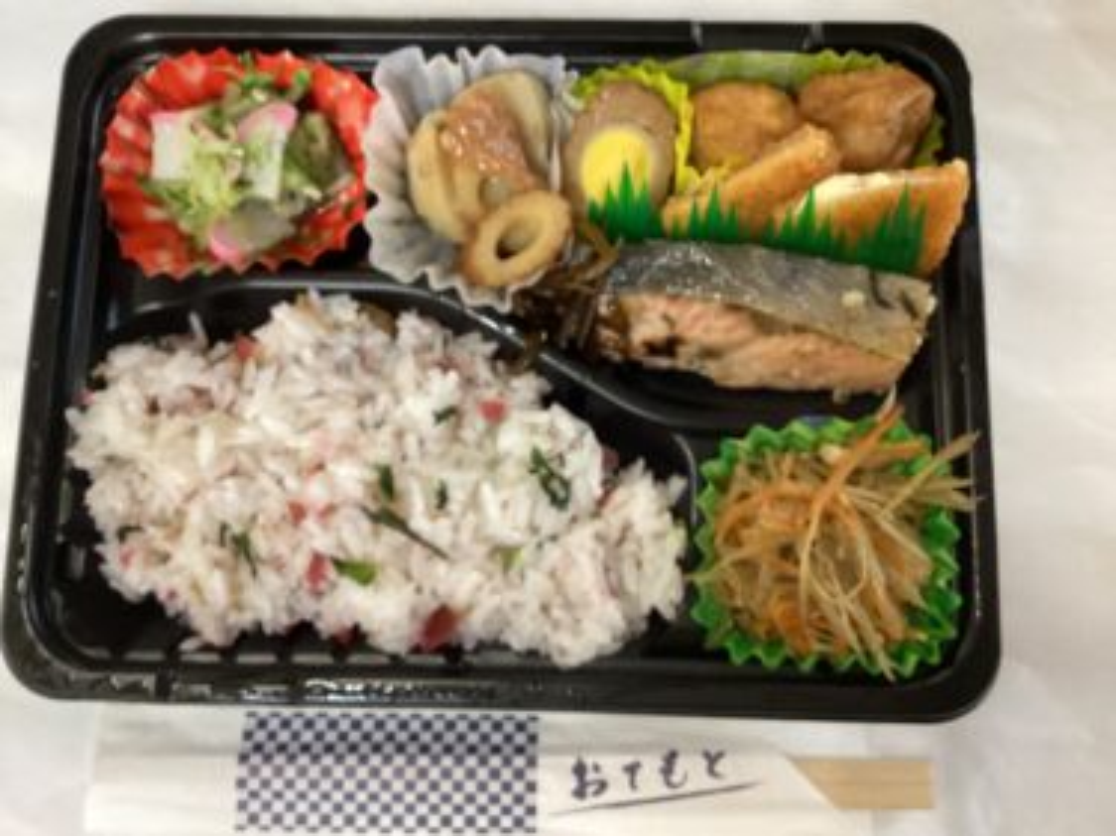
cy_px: 418
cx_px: 558
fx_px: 999
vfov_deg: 45.4
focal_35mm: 31
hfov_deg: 58.4
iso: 320
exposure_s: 1/50
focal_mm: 3.3
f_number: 2.4
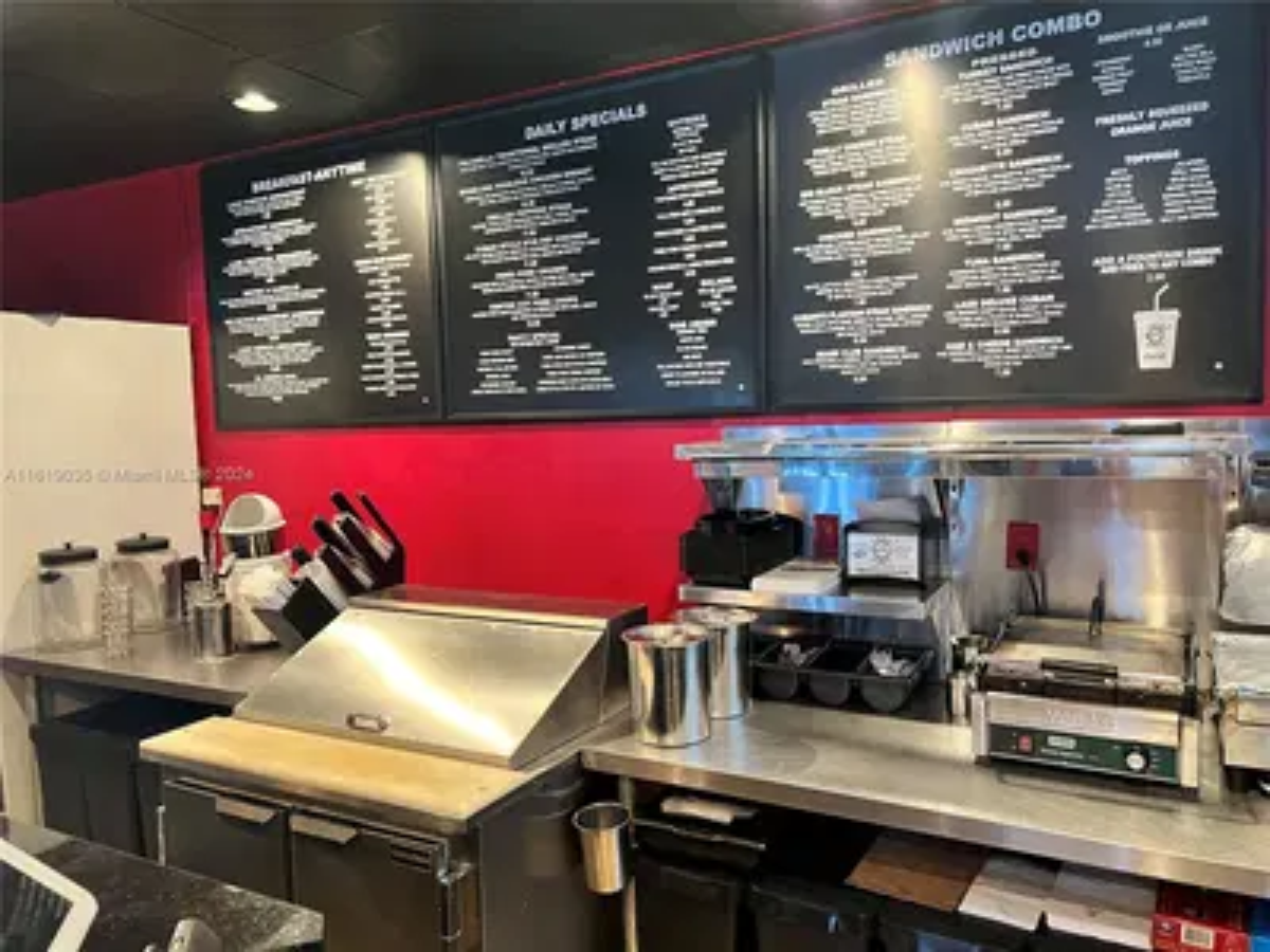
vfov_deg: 53.1
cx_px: 635
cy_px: 476
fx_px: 954
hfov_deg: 67.3
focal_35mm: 26
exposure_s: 1/60
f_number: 1.5
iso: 320
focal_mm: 5.7
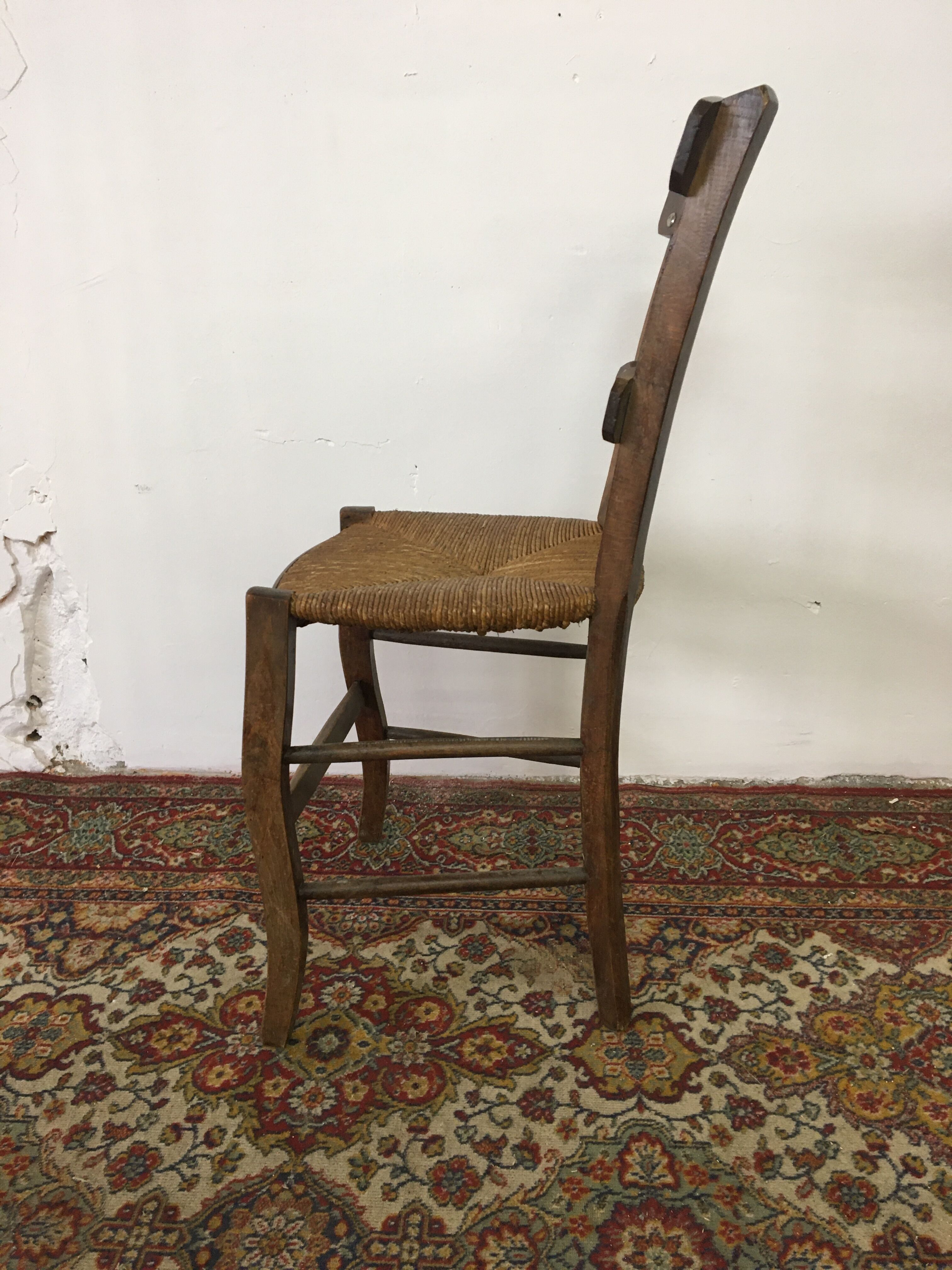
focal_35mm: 29
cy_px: 635
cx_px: 476
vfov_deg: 61.7
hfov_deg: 48.2
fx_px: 1063
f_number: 2.2
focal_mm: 4.15
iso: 125
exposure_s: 1/33
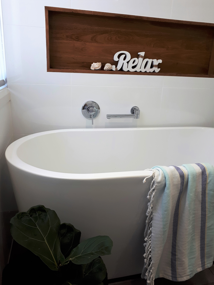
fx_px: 223
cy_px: 142
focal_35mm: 27
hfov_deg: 51.4
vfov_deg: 65.3
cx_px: 107
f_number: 1.9
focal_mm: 3.6
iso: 50
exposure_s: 1/50
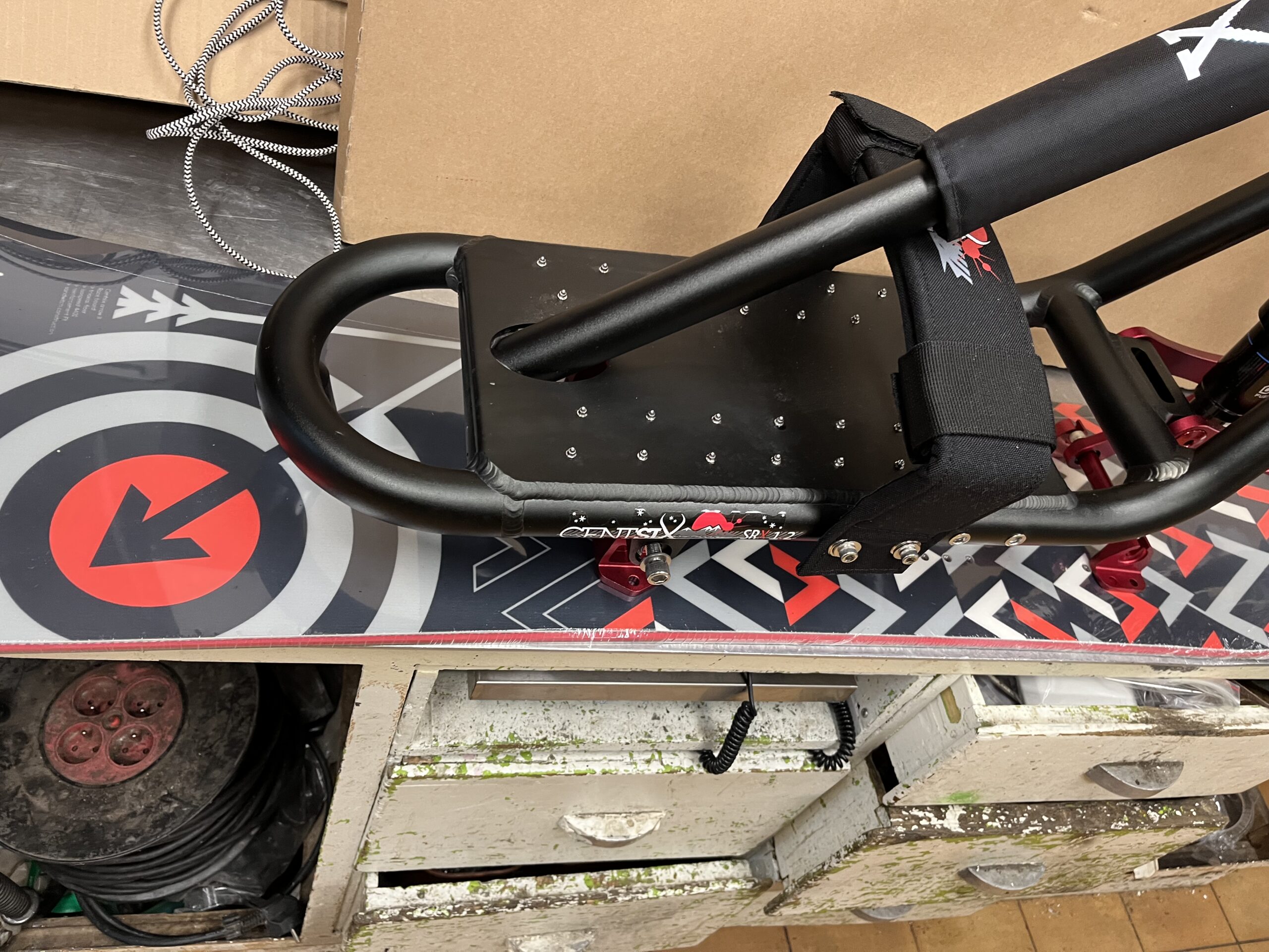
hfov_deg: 67.3
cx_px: 634
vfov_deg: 53.1
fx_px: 953
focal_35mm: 26
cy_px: 476
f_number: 1.6
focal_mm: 5.1
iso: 200
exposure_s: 1/50
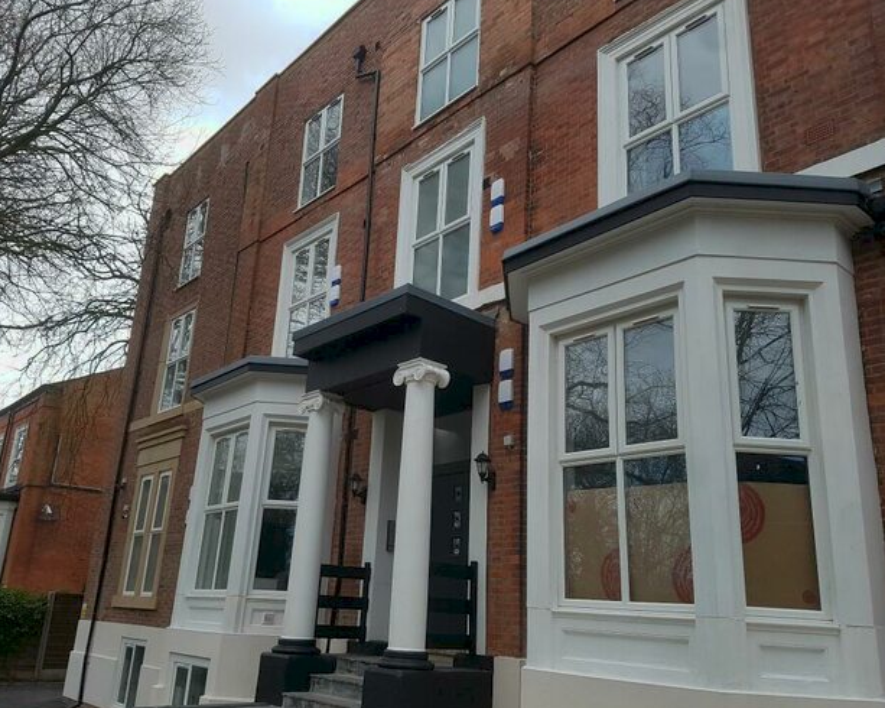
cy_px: 356
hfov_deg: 60.5
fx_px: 759
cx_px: 432
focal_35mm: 29
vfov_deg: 50.0
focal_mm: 4.2
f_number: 1.7
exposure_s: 1/306
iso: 50
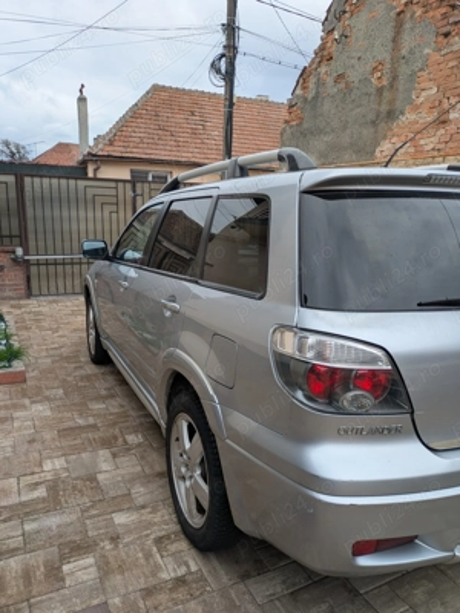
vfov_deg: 69.4
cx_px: 230
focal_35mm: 25
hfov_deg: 54.9
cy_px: 306
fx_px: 443
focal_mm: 5.43
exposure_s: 1/684
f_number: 1.89
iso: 49
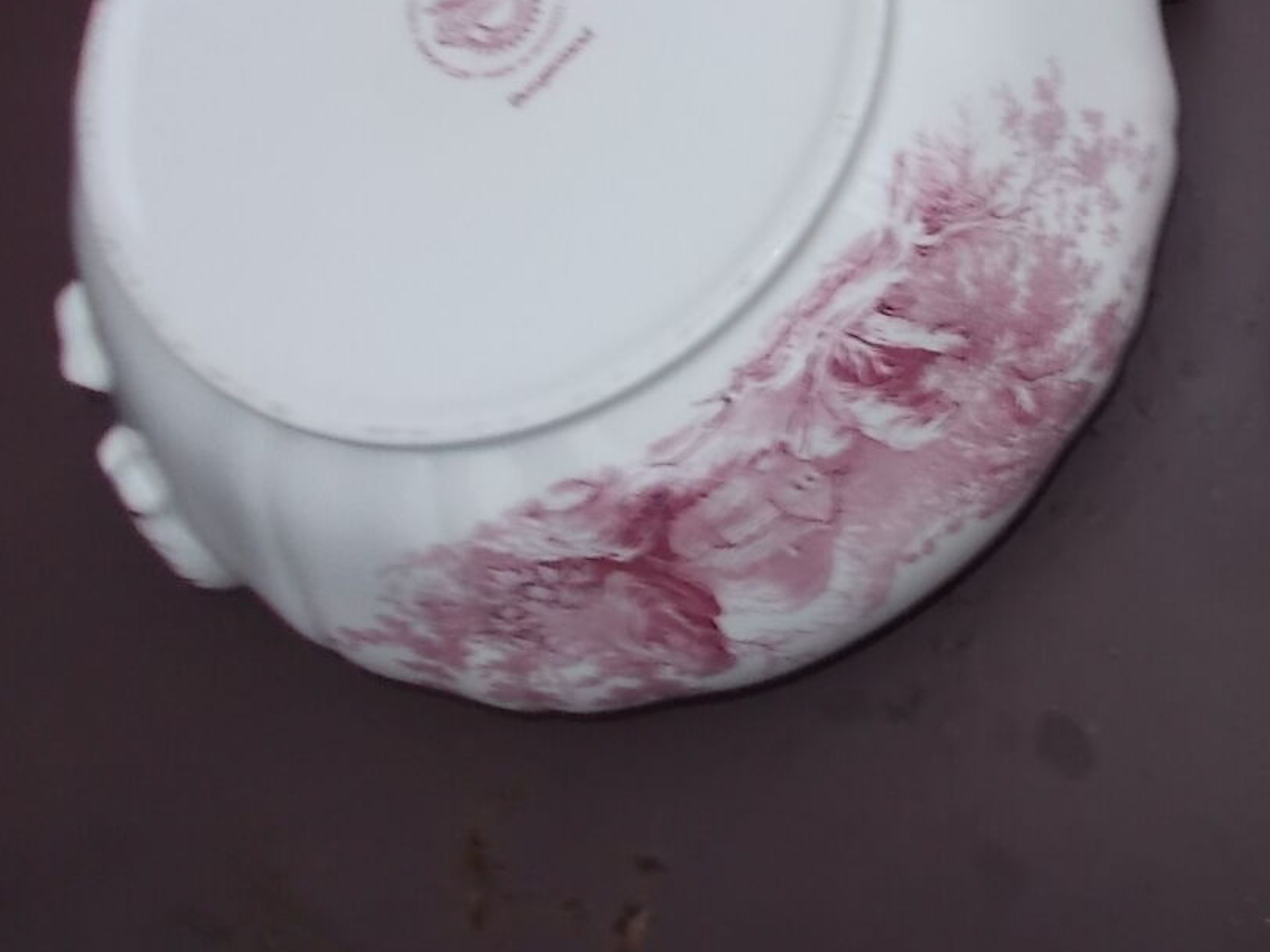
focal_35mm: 51
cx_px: 1159
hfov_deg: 35.2
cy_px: 204
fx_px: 1871
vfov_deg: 28.0
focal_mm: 4.6
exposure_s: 1/25
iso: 200
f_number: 3.2
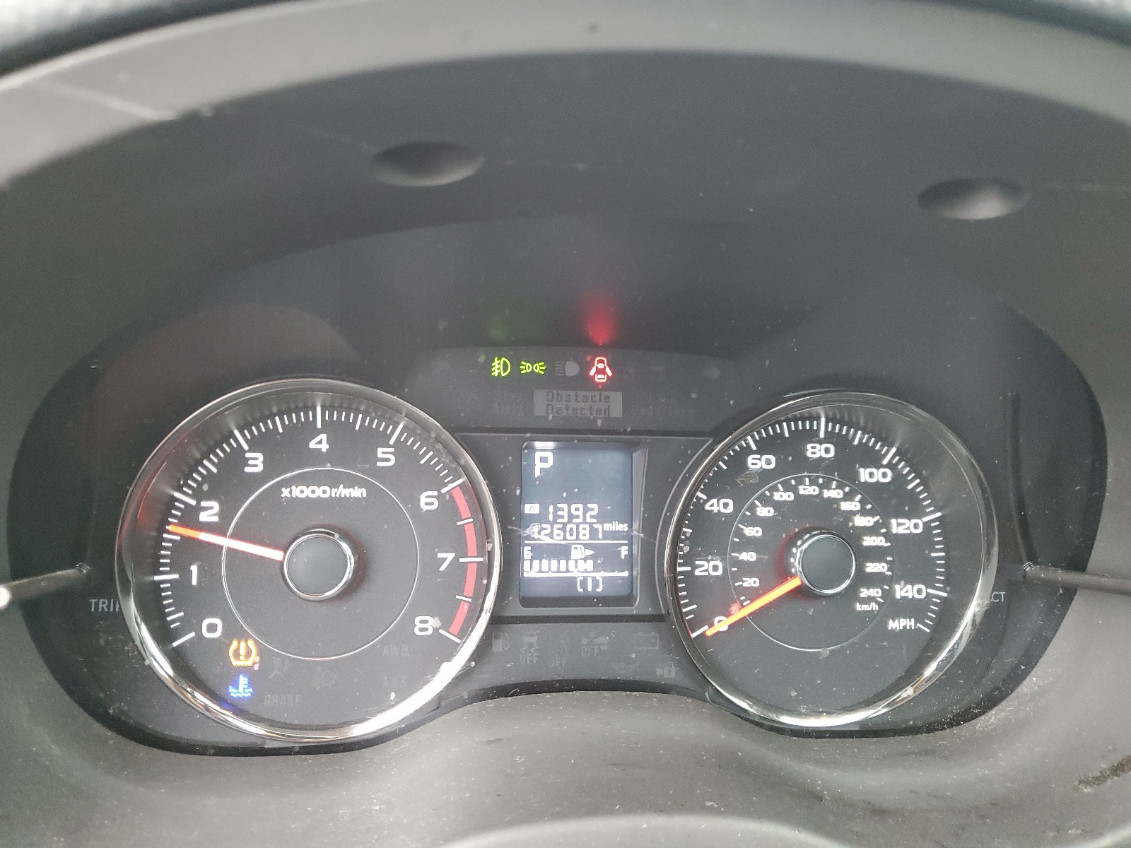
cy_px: 424
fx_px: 849
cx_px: 566
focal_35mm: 26
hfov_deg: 67.3
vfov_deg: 53.1
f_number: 1.5
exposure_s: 1/60.2
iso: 388
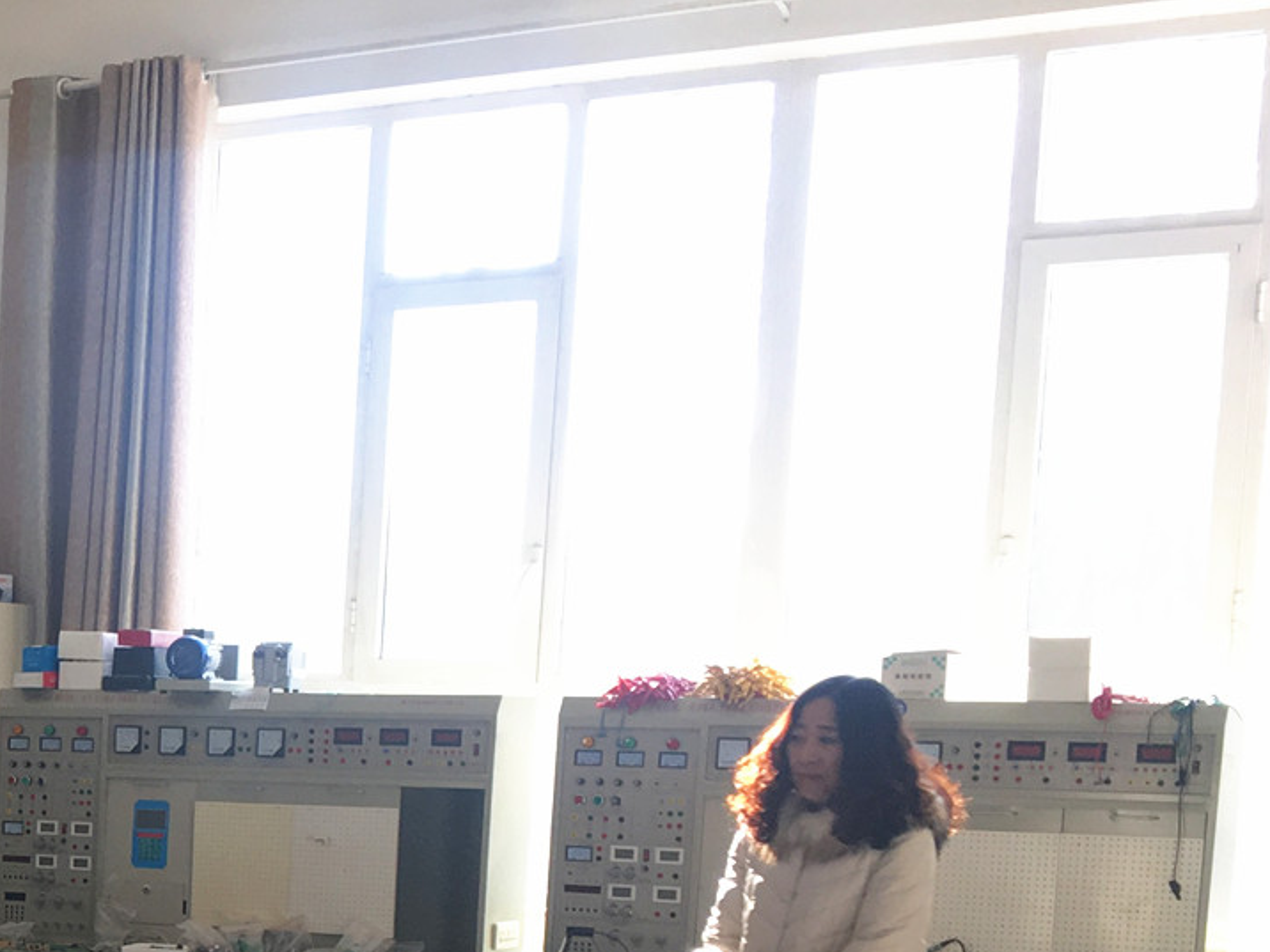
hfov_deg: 21.8
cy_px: 1074
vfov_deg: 17.5
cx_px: -372
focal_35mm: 81
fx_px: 2972
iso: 32
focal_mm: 4.15
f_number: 2.2
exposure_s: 1/100
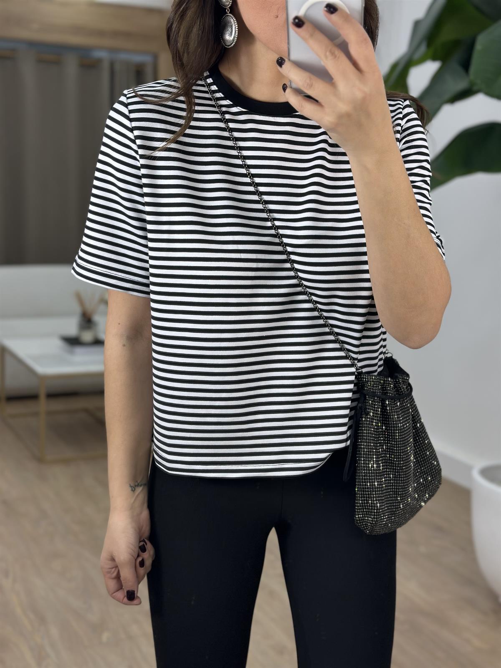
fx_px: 926
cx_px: 250
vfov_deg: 39.7
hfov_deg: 30.3
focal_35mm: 48
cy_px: 334
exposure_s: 1/159
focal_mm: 6.86
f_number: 1.78
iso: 64
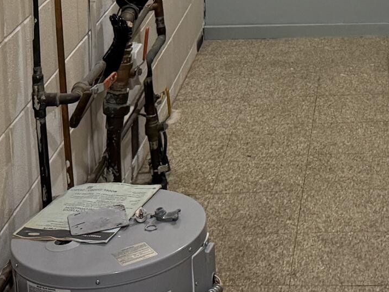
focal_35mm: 101
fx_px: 1135
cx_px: 438
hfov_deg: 18.6
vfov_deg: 13.9
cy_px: -112
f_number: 1.78
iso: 400
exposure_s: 1/60
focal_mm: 6.76
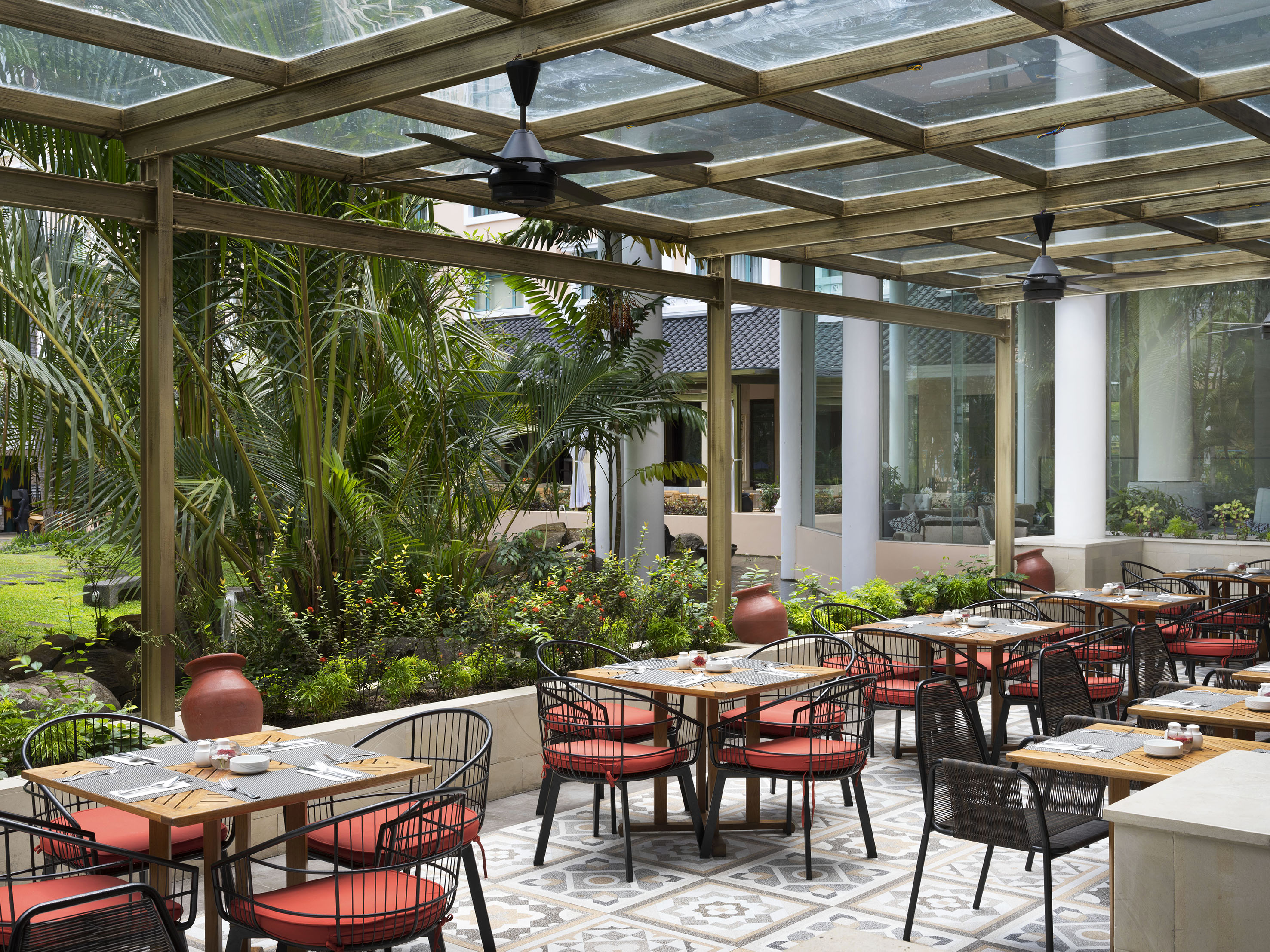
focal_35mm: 40
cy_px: 476
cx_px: 635
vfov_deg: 36.0
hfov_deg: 46.8
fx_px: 1468
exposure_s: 1/10
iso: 200
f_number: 16
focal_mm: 50
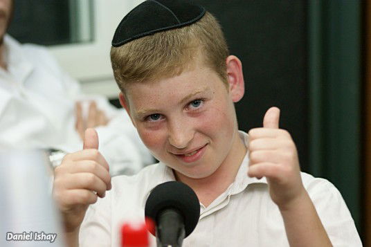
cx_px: 186
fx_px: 1623
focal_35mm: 158
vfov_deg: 8.7
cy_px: 124
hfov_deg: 13.0
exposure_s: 1/125
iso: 400
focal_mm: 105
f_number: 2.8
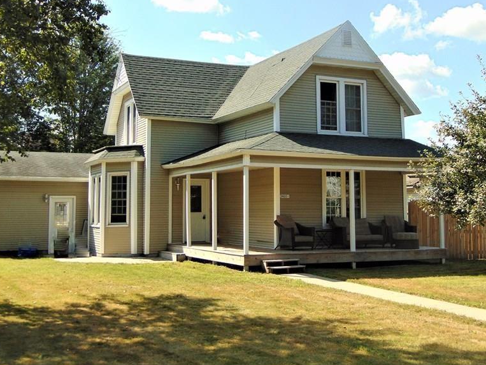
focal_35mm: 47
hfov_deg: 40.4
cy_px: 137
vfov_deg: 30.7
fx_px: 660
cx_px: 255
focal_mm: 6.3
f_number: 3.2
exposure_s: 1/800
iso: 80
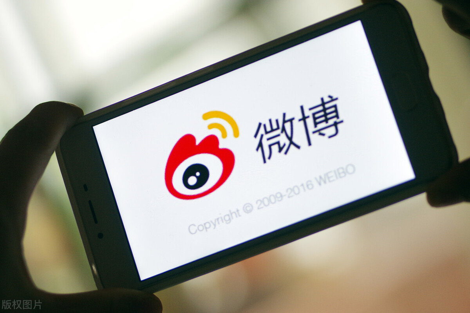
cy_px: 156
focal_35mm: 150
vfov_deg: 9.1
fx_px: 1957
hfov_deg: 13.7
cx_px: 235
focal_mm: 100
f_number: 2.8
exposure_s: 1/200
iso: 1000
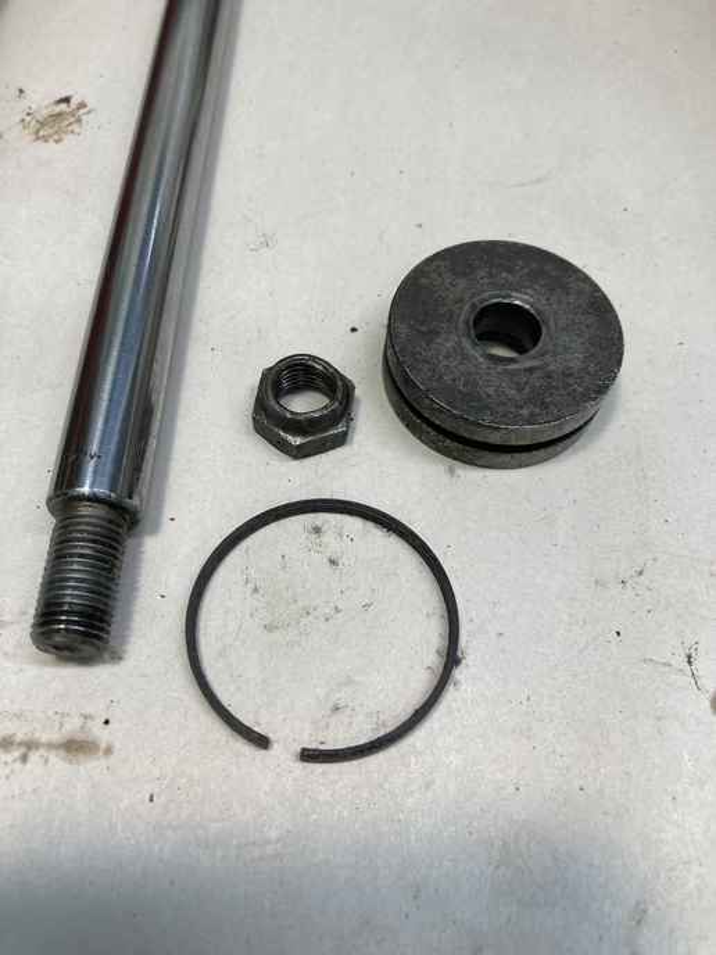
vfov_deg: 63.4
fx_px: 772
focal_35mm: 28
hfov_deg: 49.7
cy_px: 478
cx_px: 358
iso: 40
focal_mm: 3.99
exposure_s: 1/120
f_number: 1.8
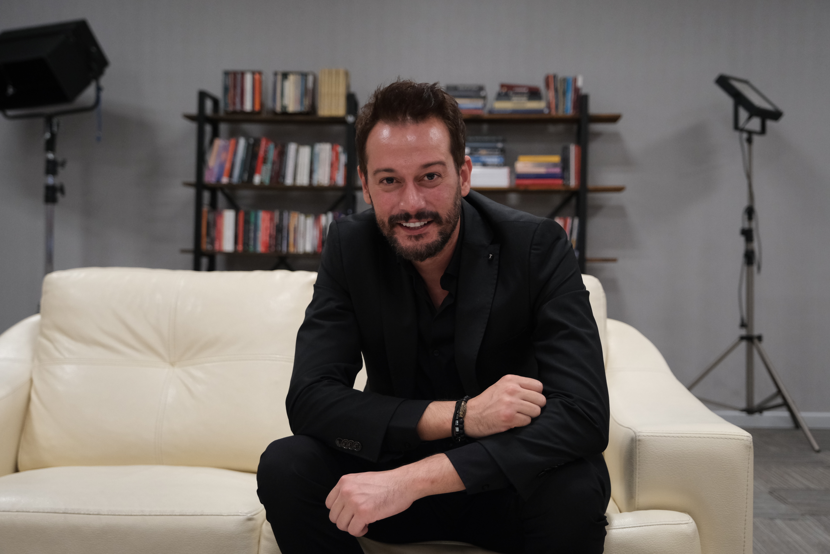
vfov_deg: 28.6
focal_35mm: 47
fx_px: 1084
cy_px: 277
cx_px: 415
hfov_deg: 41.9
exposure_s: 1/60
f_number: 2.8
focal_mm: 31.1
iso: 2000
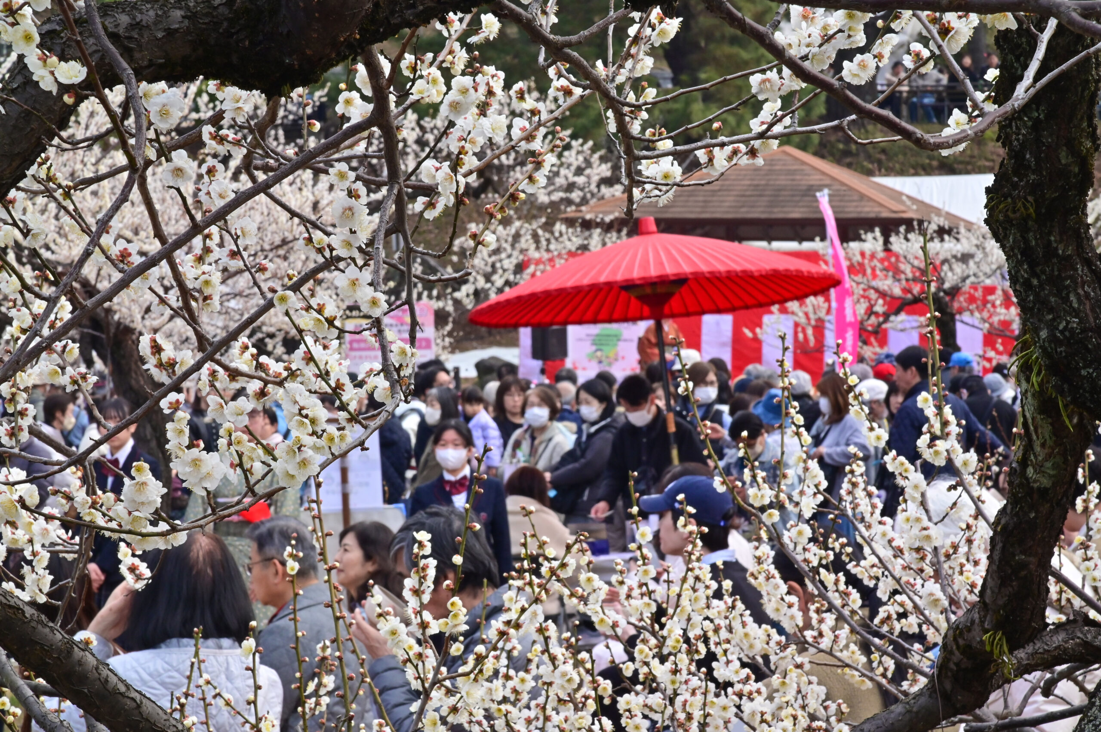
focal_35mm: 120
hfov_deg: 17.1
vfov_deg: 11.4
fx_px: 3667
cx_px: 550
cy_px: 366
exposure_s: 1/125
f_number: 22
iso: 1800
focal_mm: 120
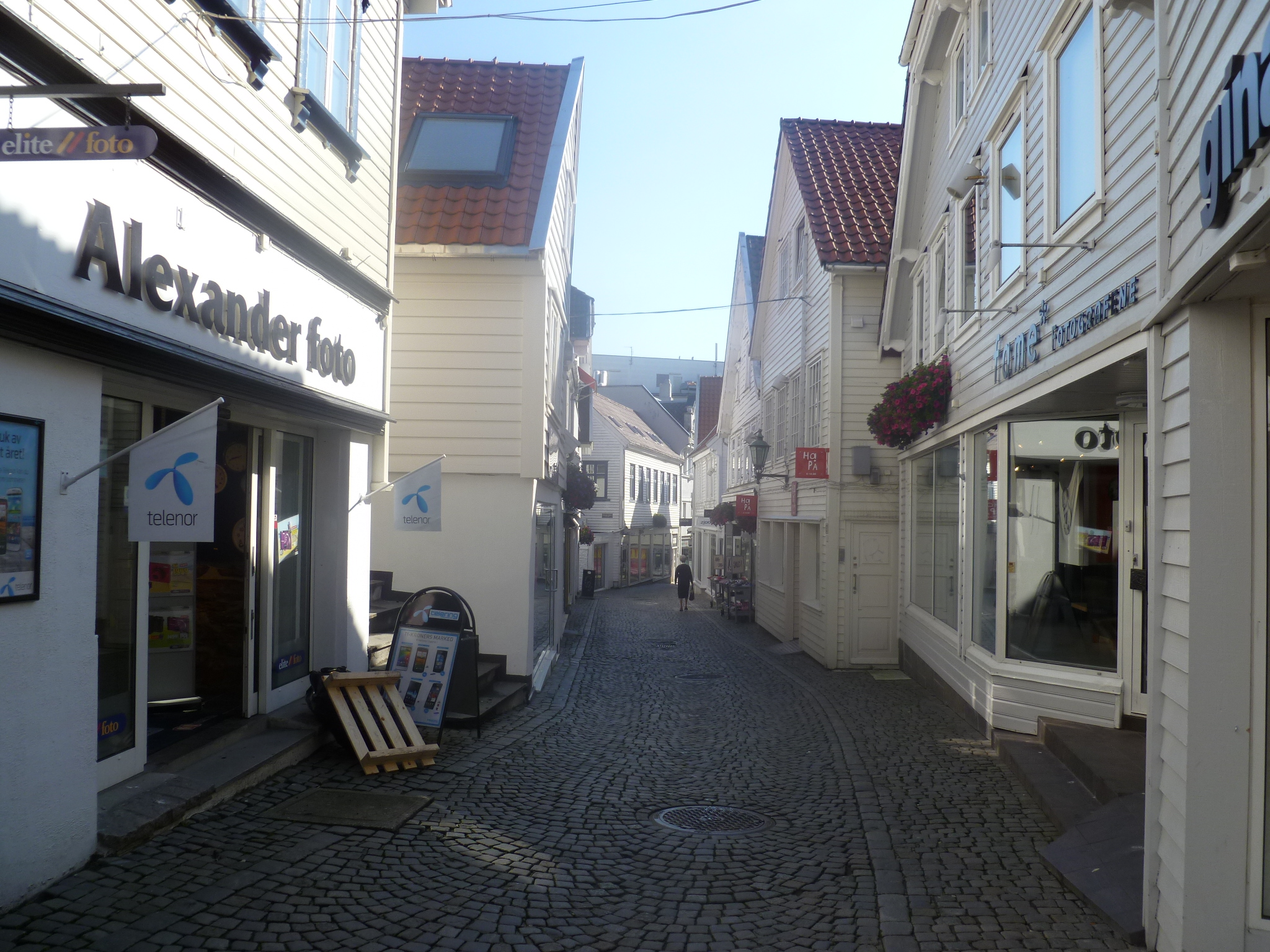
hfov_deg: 63.4
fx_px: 1027
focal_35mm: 28
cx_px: 635
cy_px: 476
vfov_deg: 49.7
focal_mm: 5
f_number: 3.3
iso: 80
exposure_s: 1/400
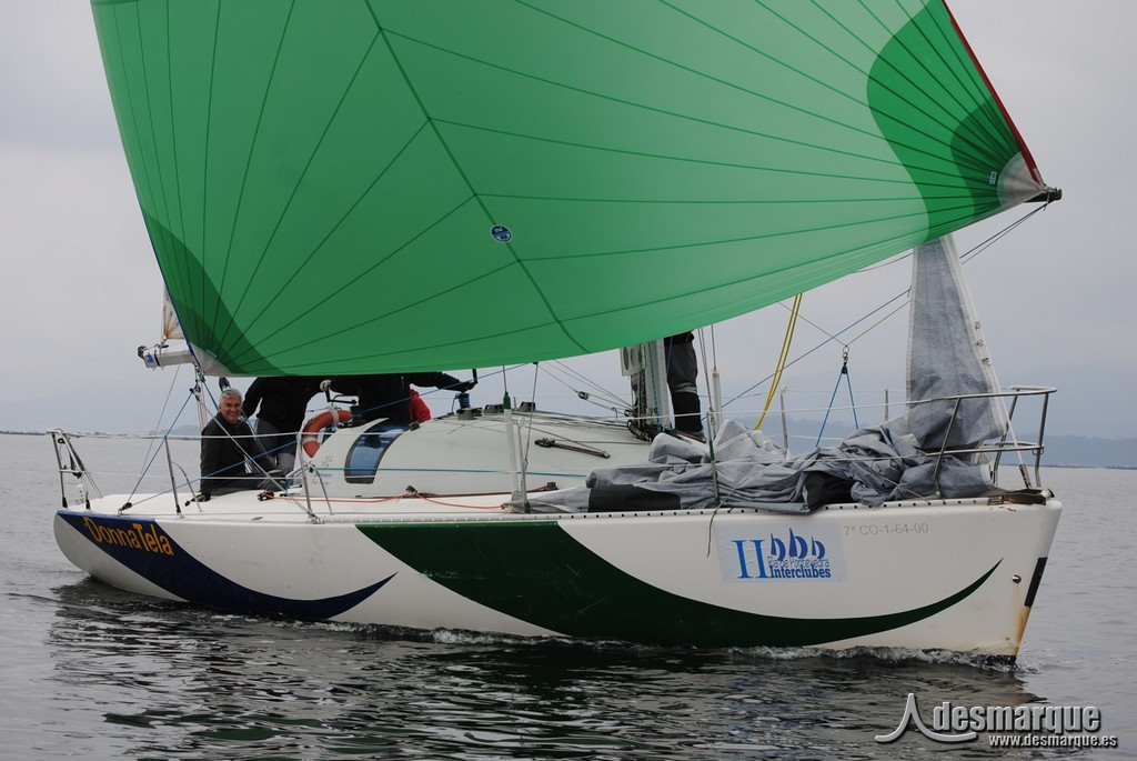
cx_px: 568
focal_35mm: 82
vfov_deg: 16.6
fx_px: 2608
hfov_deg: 24.6
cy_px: 380
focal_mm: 55
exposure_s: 1/160
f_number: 6.3
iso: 100
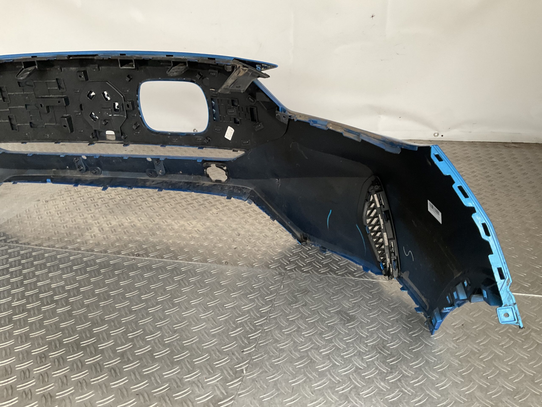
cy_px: 204
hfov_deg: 61.7
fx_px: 454
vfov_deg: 48.2
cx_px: 271
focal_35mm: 29
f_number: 1.8
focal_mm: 3
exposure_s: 1/60
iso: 100
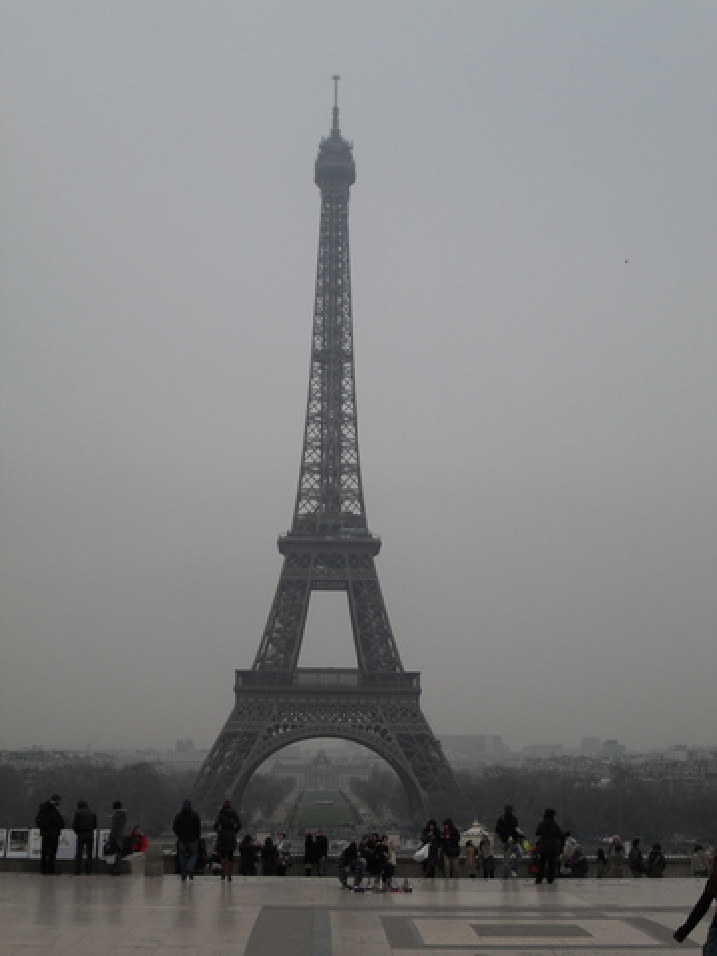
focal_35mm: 60
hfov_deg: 24.4
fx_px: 1657
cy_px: 478
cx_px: 358
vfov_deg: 32.2
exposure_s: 1/350
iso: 100
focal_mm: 10.5
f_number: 3.7
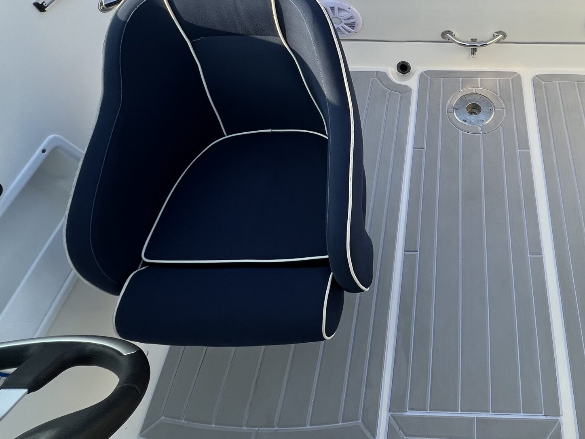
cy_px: 105
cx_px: 464
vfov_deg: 55.7
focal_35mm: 23
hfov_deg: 67.3
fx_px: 389
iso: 32
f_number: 1.8
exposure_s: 1/314
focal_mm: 1.57
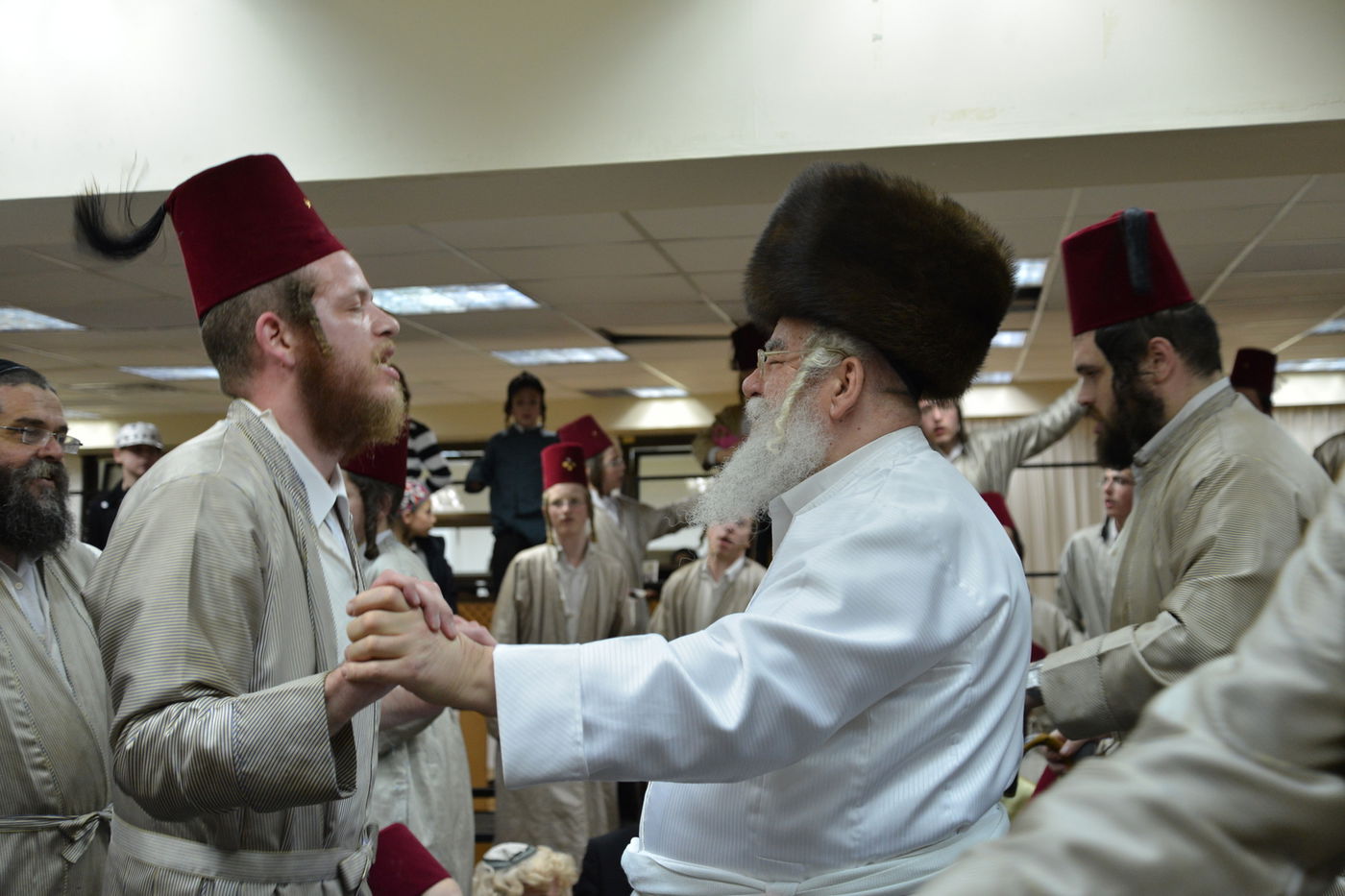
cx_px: 672
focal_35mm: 45
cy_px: 448
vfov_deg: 29.9
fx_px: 1681
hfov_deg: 43.6
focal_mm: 45
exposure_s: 1/125
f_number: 4.2
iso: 1600
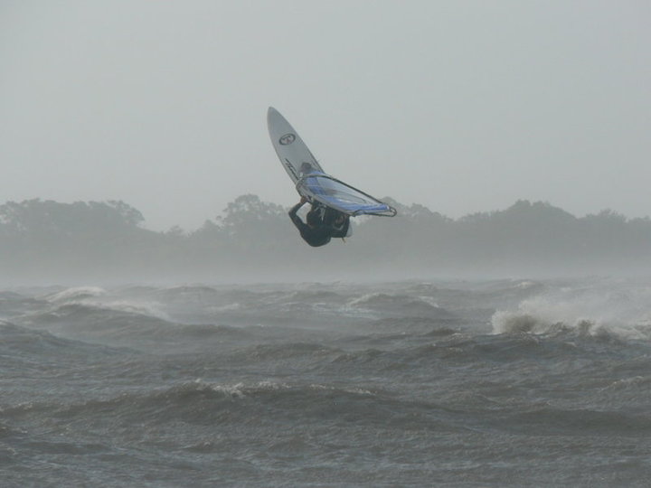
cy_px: 244
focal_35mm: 393
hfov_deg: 5.0
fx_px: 7391
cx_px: 326
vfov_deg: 3.8
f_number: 5.6
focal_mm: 65.4
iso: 80
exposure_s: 1/500
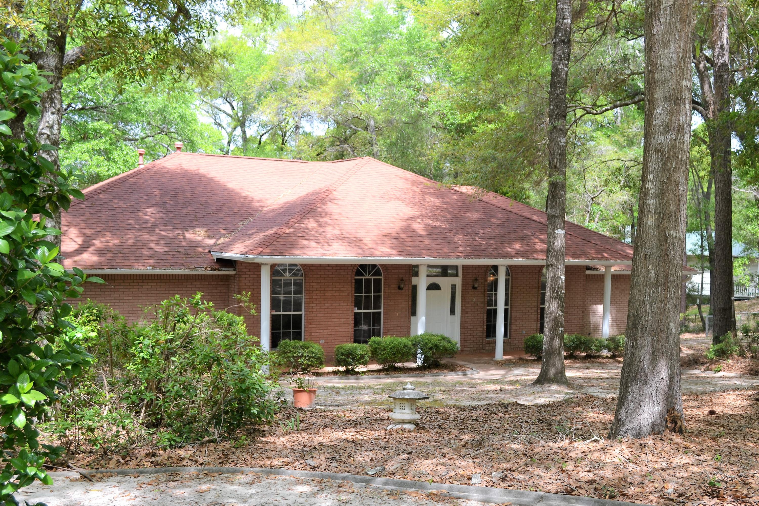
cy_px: 253
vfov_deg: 40.0
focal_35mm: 33
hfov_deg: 57.2
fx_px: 696
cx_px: 380
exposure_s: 1/125
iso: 100
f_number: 5.6
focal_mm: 22
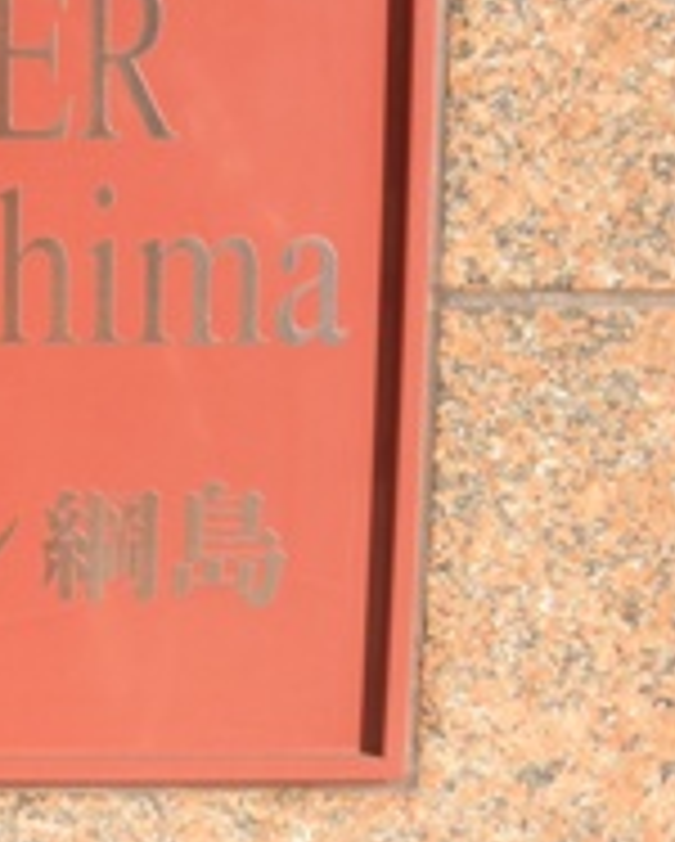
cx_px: -94
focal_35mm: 70
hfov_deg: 20.7
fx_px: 1745
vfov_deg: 27.1
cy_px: 365
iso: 64
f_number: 3
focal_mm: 5
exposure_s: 1/250
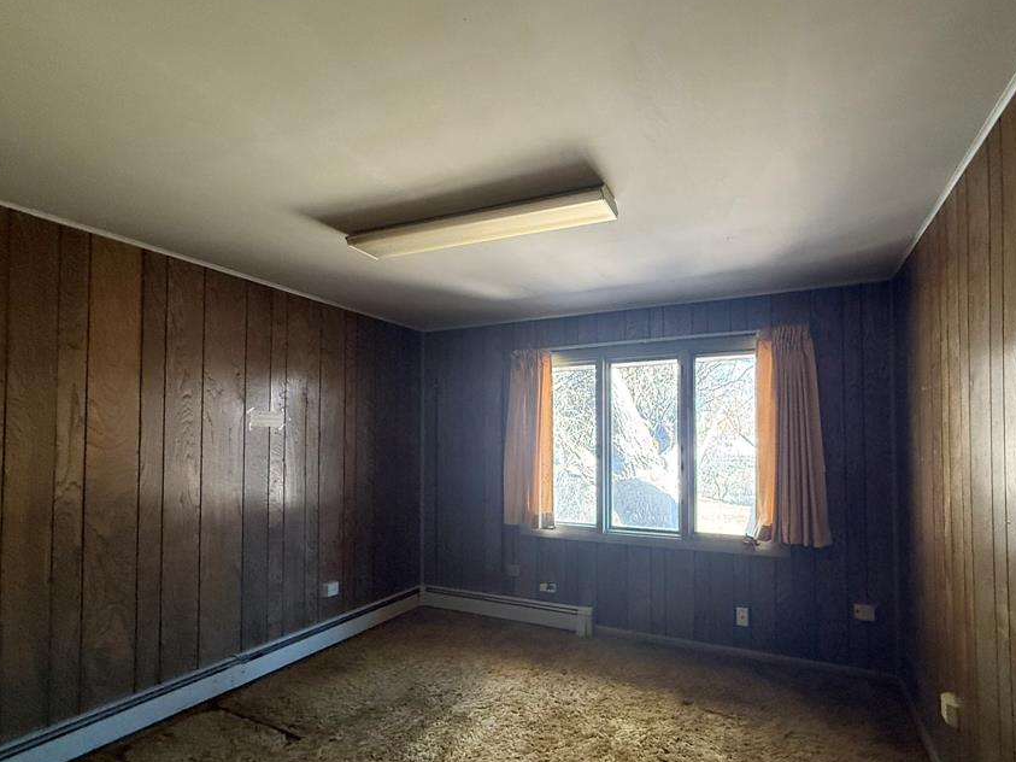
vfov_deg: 74.4
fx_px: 499
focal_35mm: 17
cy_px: 427
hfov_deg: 90.5
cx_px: 579
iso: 500
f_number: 2.2
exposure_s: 1/60
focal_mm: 2.22
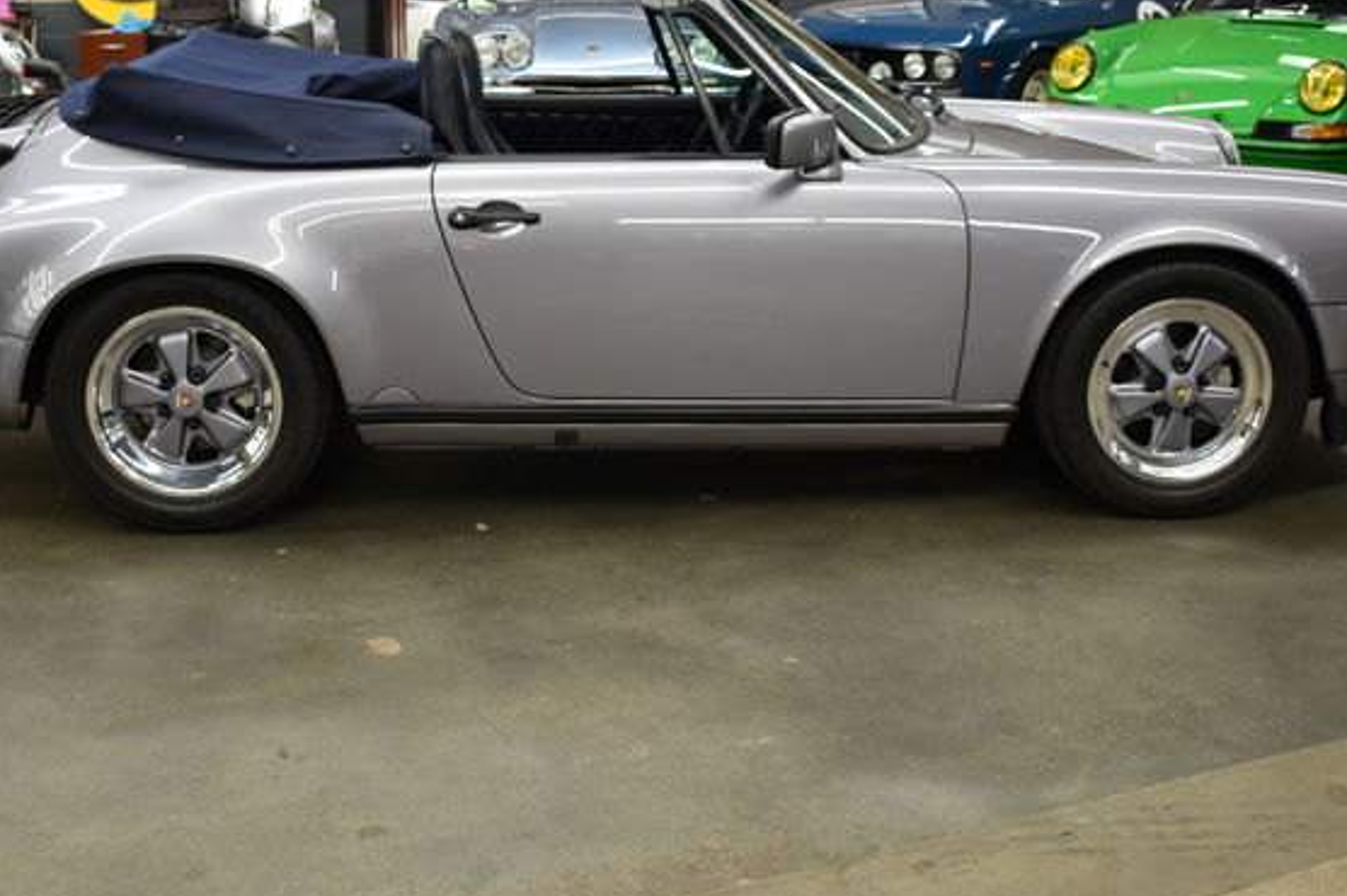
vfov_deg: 28.0
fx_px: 1783
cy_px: 291
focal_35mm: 48
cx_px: 613
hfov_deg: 41.3
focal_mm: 23
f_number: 3.8
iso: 500
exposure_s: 1/40
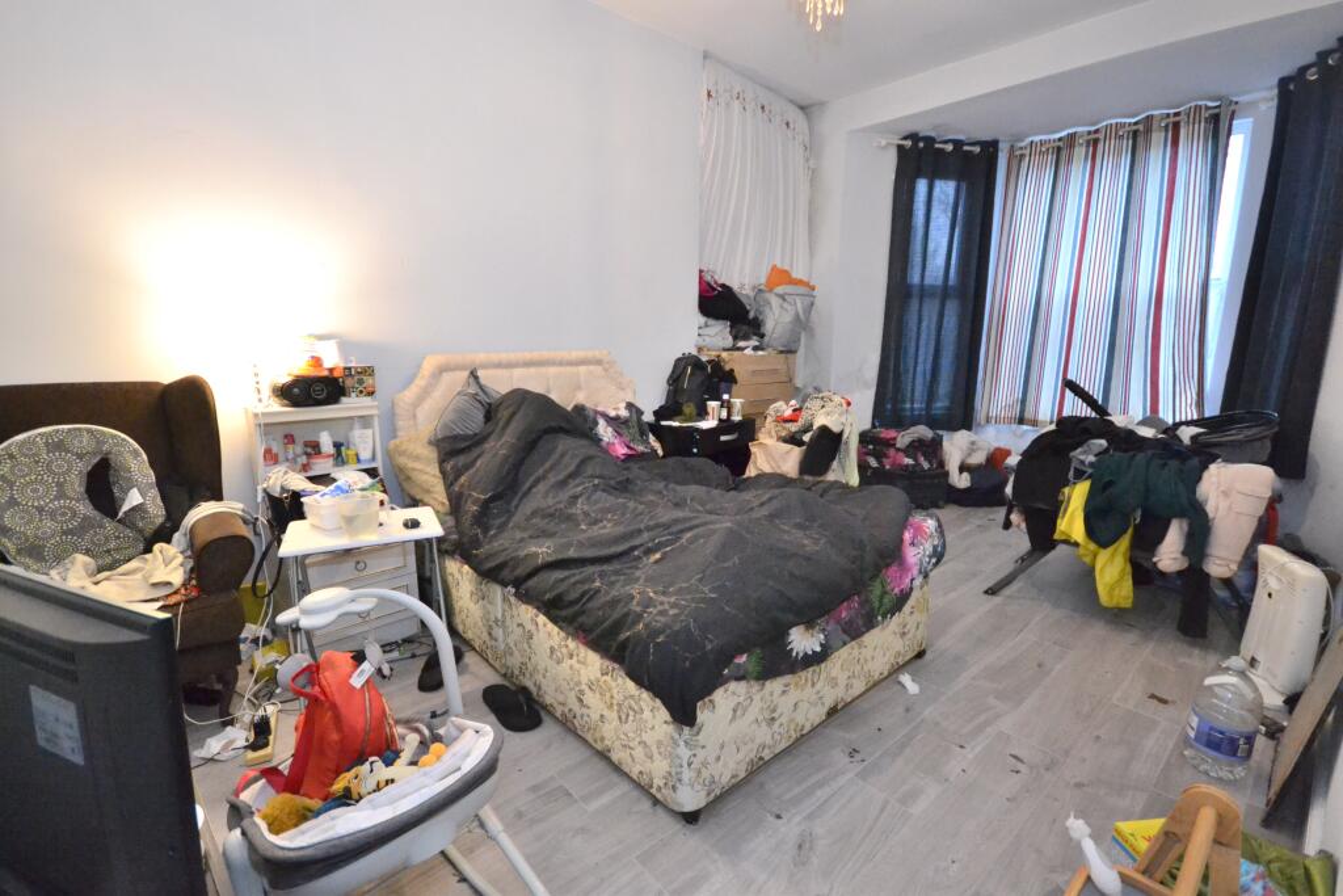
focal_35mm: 15
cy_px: 448
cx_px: 672
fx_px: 560
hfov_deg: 100.4
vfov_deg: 77.3
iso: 3200
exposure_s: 1/30
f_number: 4
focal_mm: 10
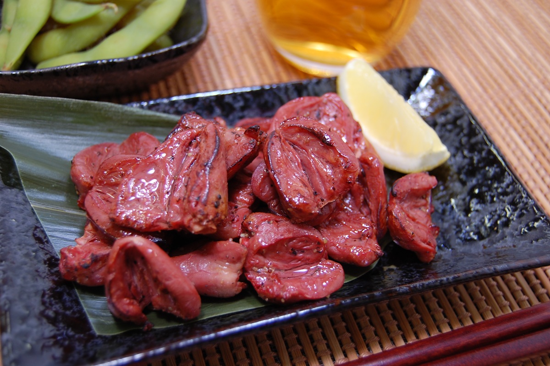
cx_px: 275
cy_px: 183
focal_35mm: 46
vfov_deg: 28.9
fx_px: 710
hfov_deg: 42.4
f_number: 4.5
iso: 200
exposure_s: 1/80
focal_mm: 31
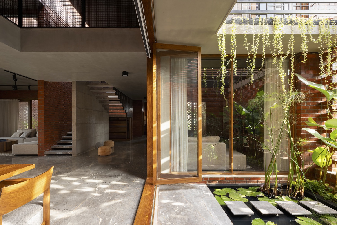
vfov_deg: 81.2
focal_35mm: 14
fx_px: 131
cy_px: 112
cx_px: 168
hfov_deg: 104.3
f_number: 11
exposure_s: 2
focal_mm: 14
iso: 100
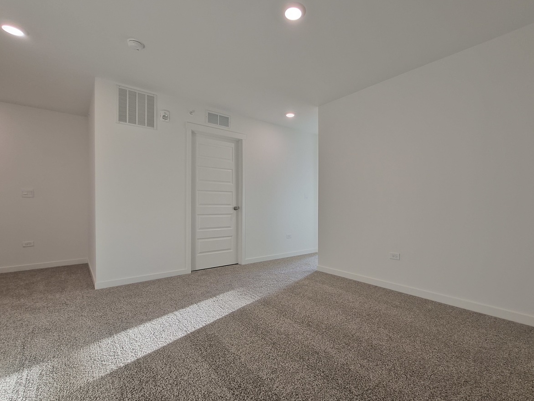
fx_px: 247
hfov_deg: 94.2
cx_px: 292
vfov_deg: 78.1
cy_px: 204
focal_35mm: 16
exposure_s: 1/60
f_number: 2.2
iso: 50
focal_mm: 1.7
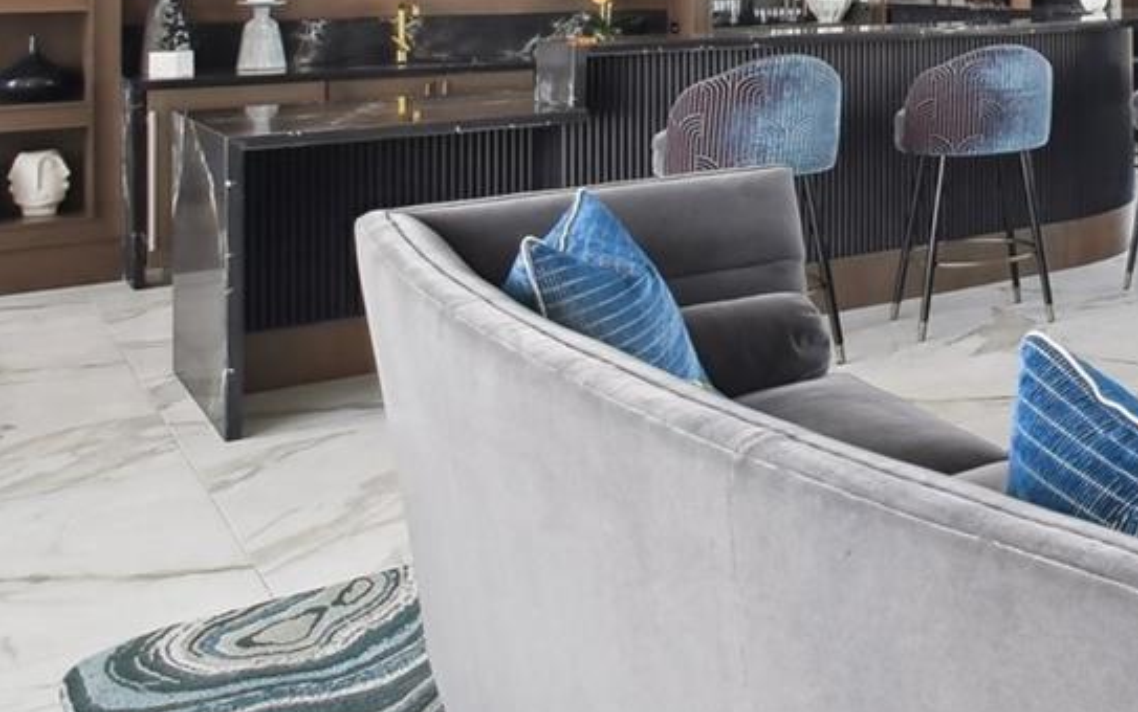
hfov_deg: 35.6
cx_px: 1337
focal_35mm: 45
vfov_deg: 26.5
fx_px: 1396
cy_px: -57
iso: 100
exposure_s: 1/40
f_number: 7.1
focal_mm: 10
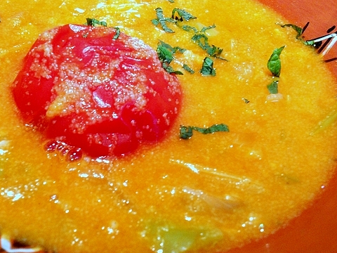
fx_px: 497
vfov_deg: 28.5
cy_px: 97
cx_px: 128
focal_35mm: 51
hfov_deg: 37.3
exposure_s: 1/20
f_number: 2.4
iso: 80
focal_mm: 4.28
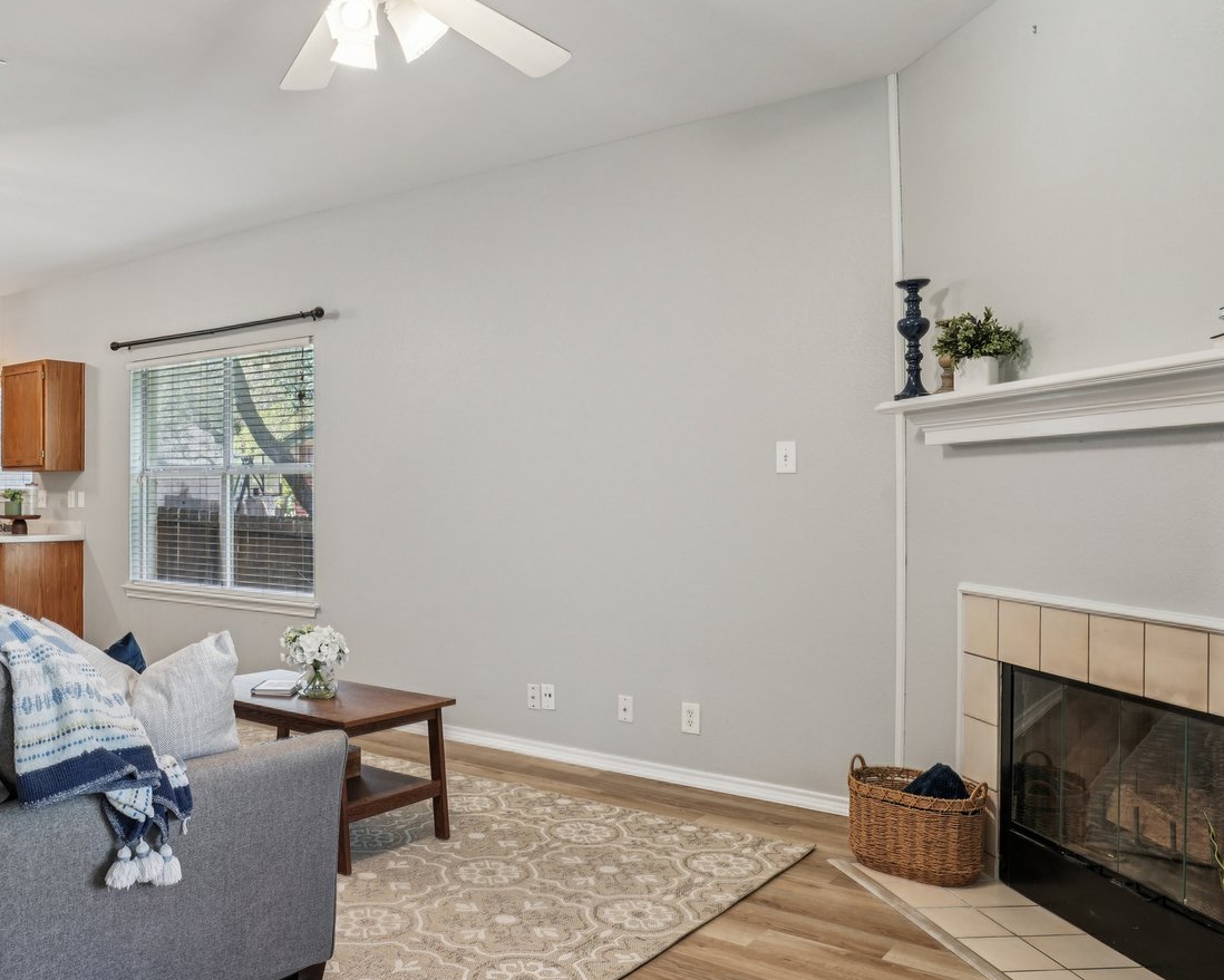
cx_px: 391
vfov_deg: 51.5
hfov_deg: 60.5
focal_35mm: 28
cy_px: 516
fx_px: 1015
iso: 400
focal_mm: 16
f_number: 8
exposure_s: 1/10
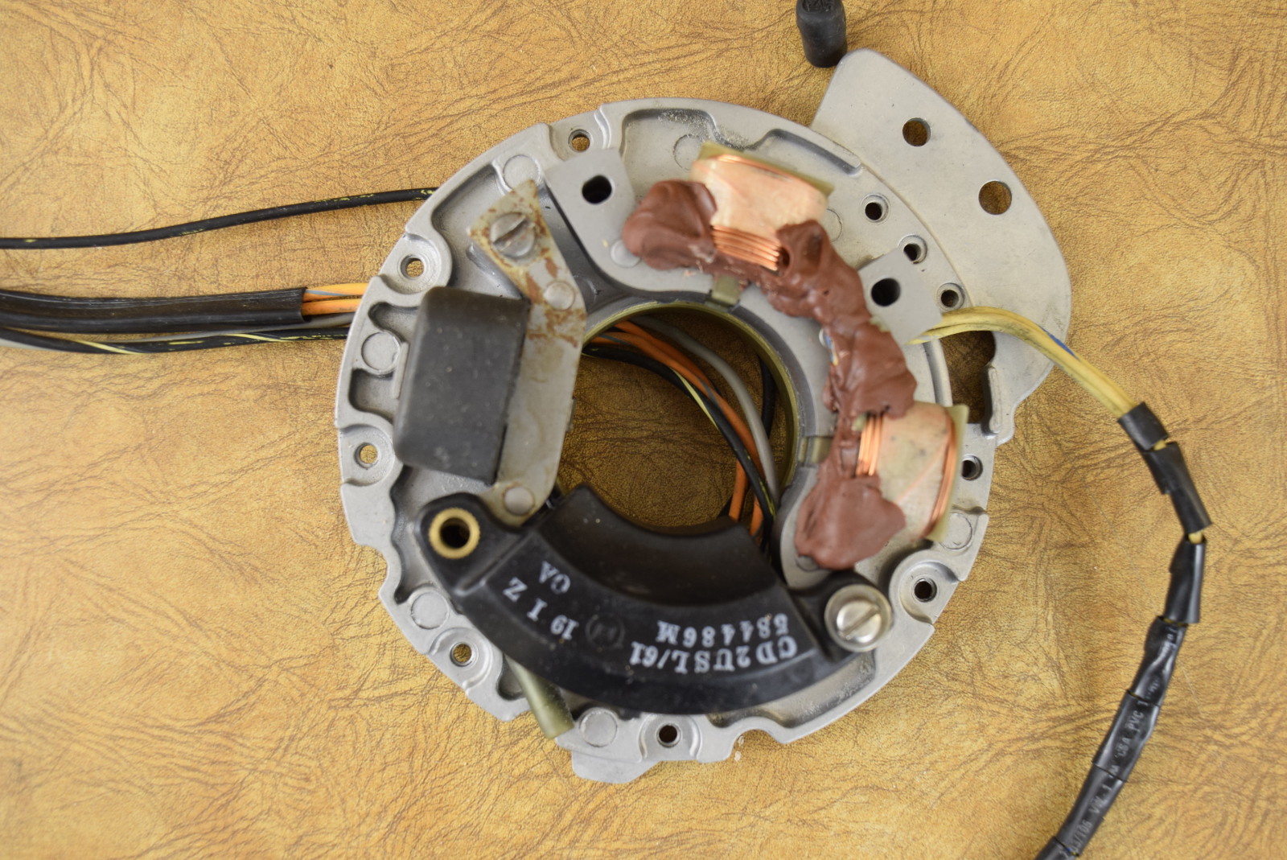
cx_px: 644
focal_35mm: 38
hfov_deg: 51.3
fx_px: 1341
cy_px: 430
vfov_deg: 35.5
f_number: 5.6
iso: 640
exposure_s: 1/125
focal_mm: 25
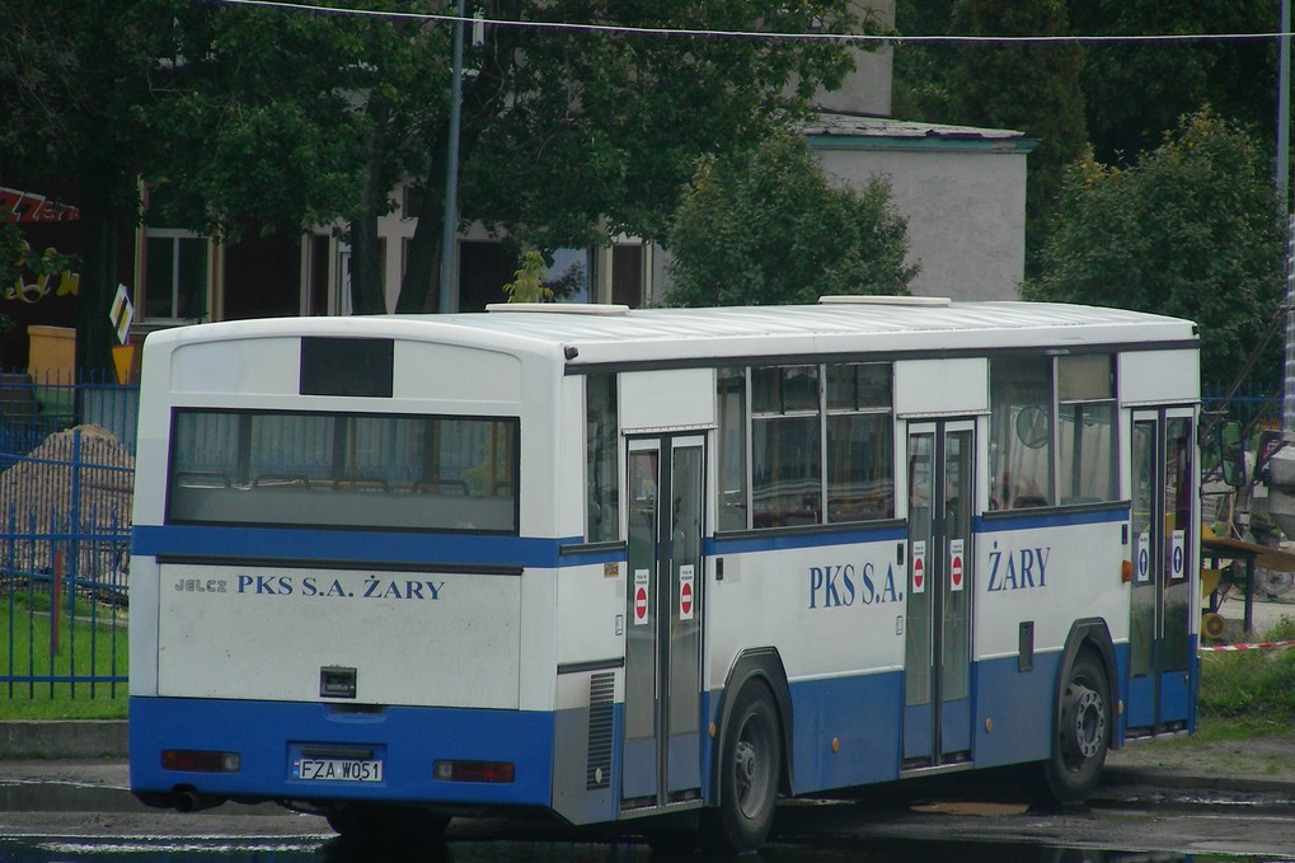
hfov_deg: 6.4
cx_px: 649
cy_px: 483
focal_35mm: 323
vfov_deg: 4.3
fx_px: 11616
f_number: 4
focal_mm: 51.6
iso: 50
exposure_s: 1/434
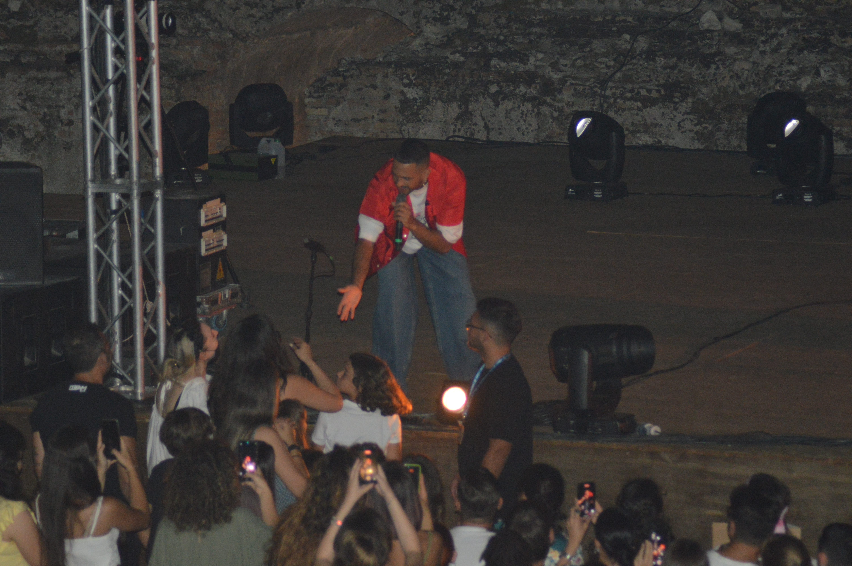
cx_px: 426
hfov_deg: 11.8
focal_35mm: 174
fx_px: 4114
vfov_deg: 7.9
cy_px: 283
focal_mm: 116
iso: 1600
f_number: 4.5
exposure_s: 1/60
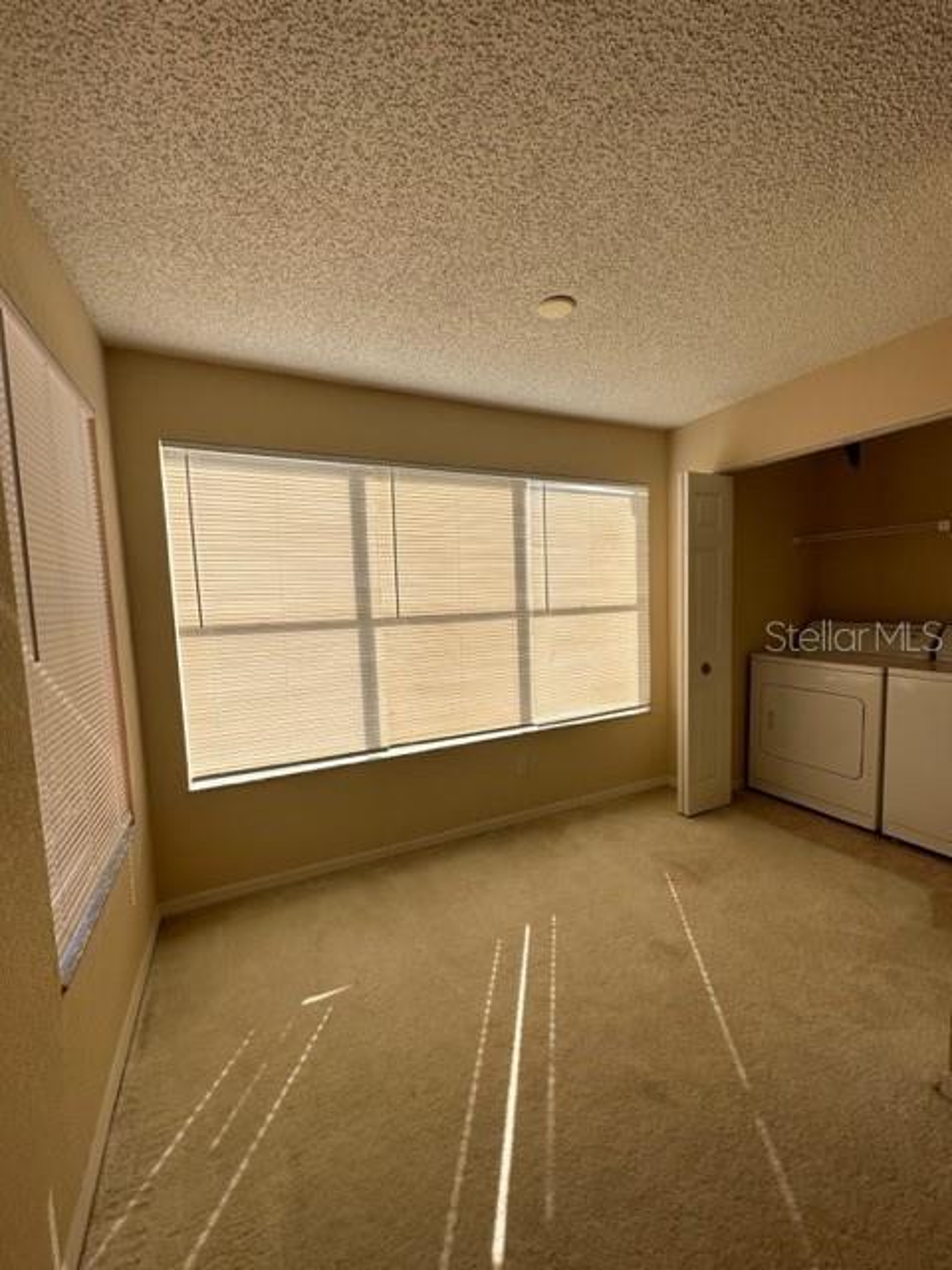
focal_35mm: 14
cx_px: 476
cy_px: 635
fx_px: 513
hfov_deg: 85.7
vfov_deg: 102.1
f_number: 2.2
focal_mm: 2.22
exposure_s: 1/1014
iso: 40
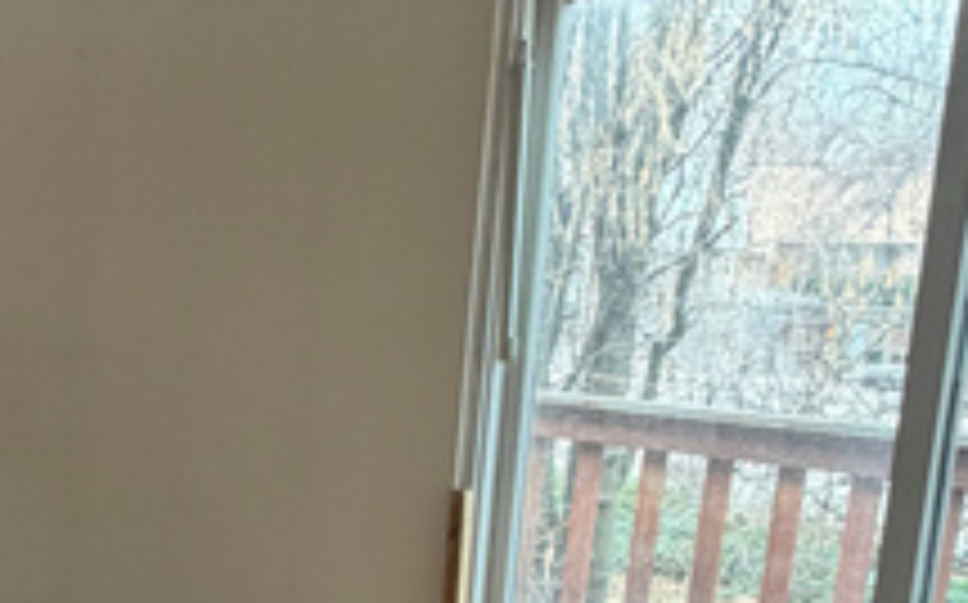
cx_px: -68
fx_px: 1397
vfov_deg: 23.8
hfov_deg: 33.8
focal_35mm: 53
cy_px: 518
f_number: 2.2
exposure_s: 1/60
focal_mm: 2.22
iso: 200
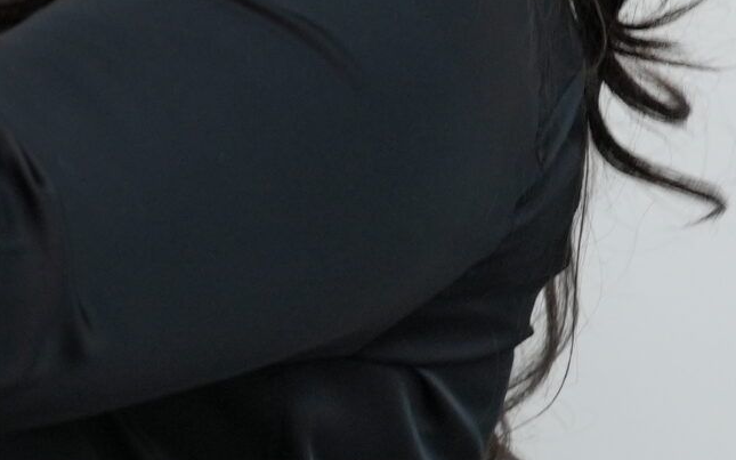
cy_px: -235
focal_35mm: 243
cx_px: -697
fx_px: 4874
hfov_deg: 8.2
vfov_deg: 5.4
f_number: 4
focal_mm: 60
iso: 1000
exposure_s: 1/160
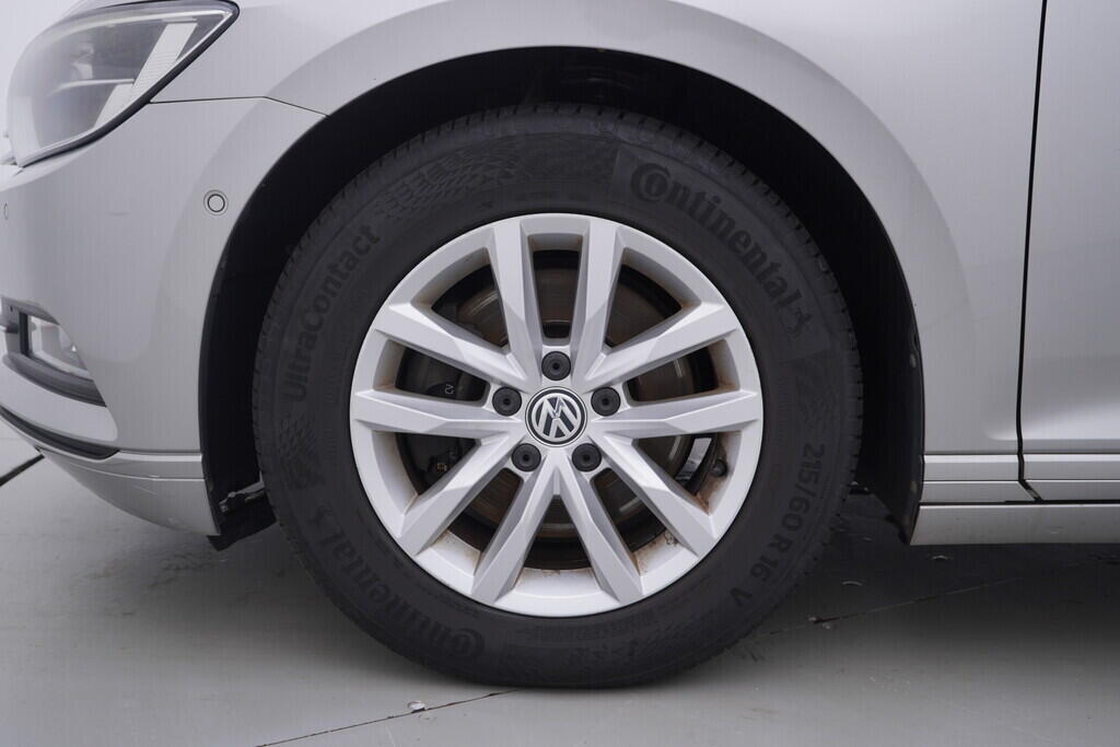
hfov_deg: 53.1
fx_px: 1120
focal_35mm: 36
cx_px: 560
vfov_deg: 36.9
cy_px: 374
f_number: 4
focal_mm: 24
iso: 125
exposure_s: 1/60
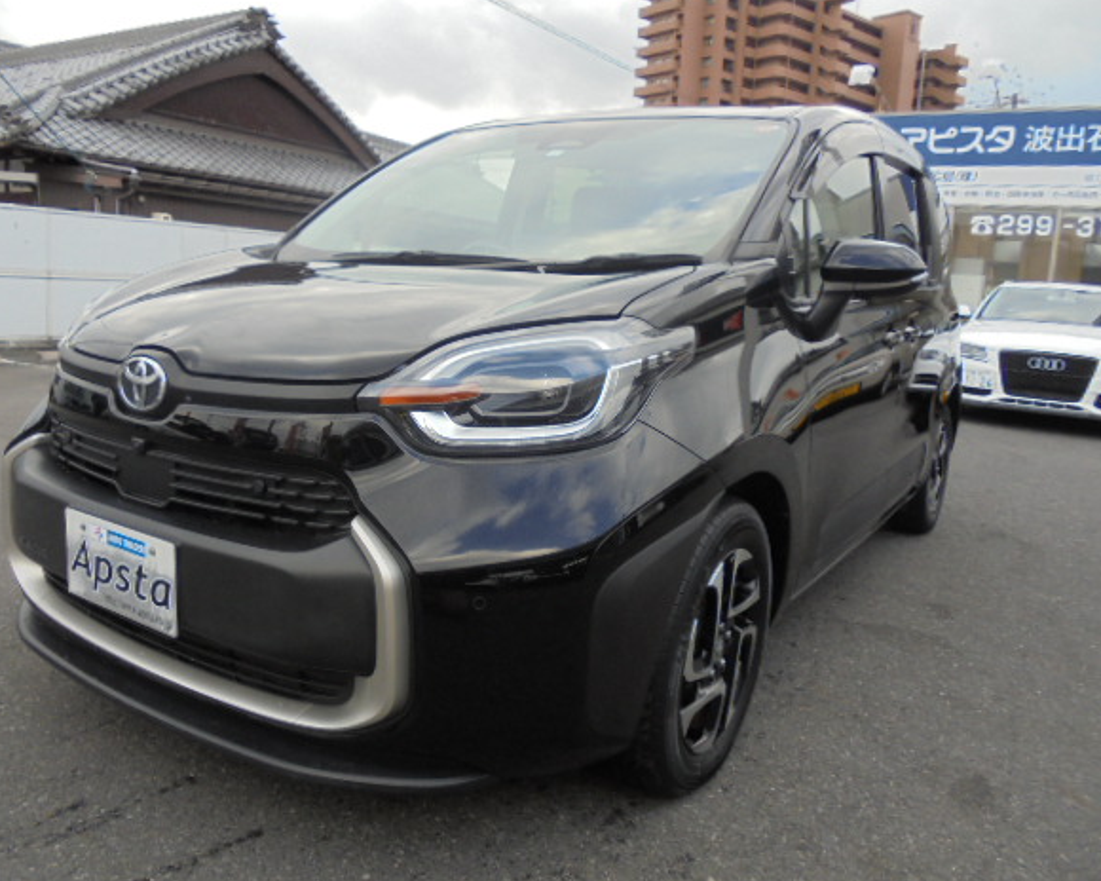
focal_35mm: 28
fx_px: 912
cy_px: 427
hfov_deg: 62.1
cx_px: 495
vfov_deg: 51.5
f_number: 3.5
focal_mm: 4.6
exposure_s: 1/160
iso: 100
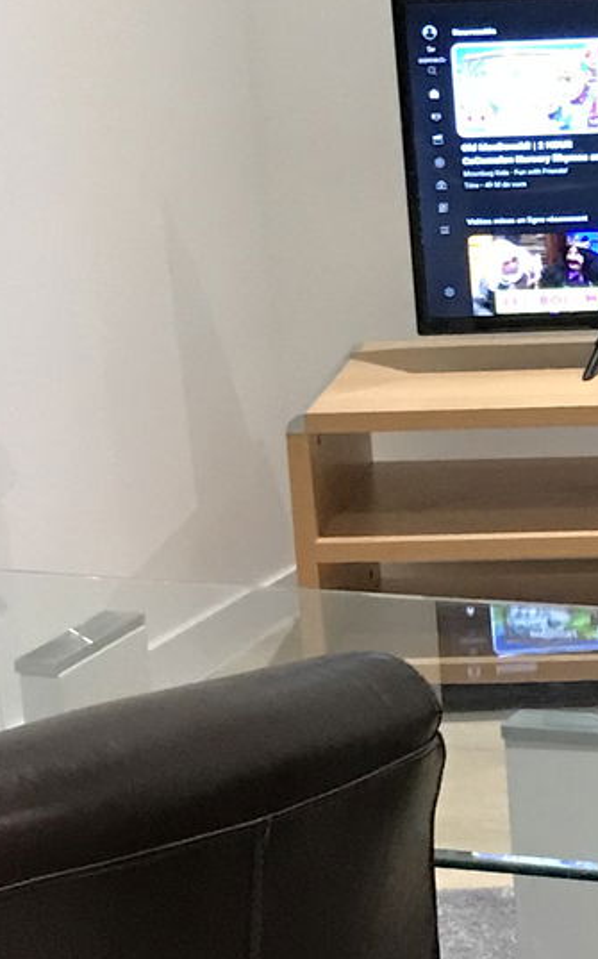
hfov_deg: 10.9
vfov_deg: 17.7
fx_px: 3081
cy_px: 412
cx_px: 721
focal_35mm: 118
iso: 100
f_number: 1.8
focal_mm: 3.99
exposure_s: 1/14
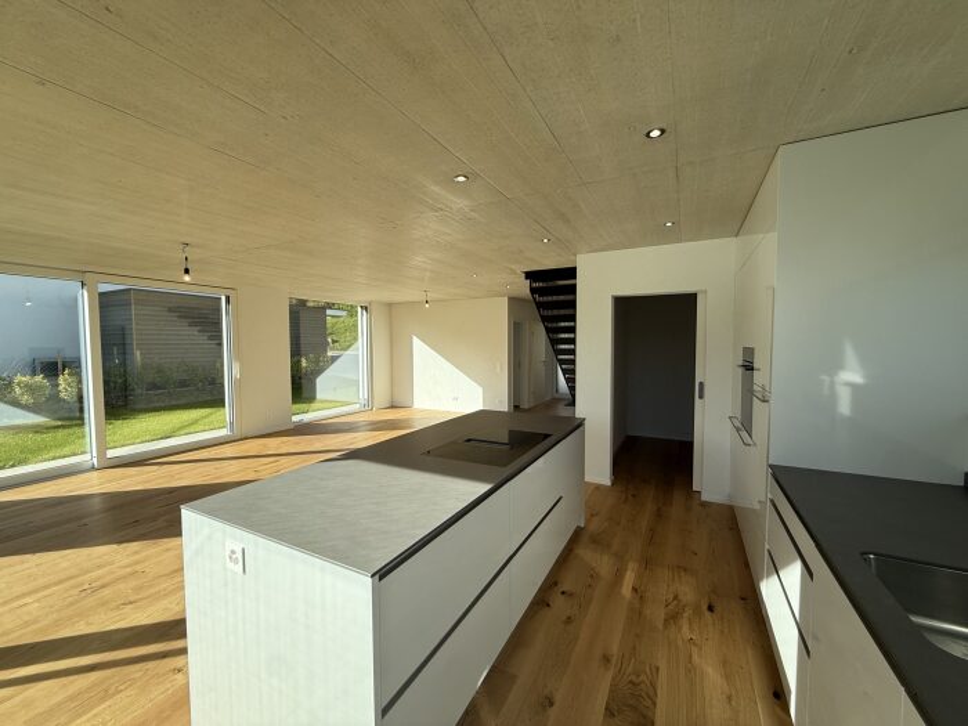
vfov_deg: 85.7
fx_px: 391
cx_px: 484
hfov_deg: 102.1
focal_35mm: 14
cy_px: 363
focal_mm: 2.22
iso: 64
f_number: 2.2
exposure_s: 1/585
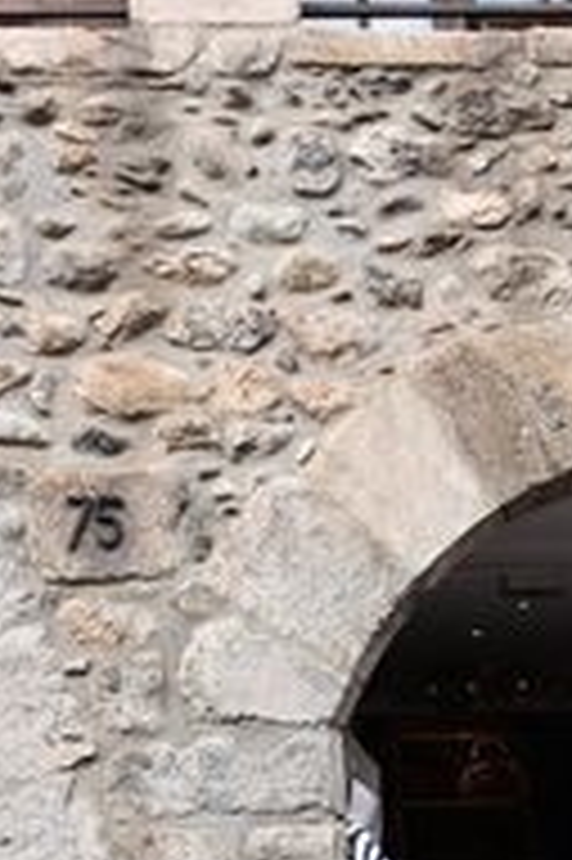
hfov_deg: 24.4
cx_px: 155
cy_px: 302
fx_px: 1313
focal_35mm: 55
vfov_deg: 36.0
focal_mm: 10
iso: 280
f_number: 8
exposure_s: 1/250
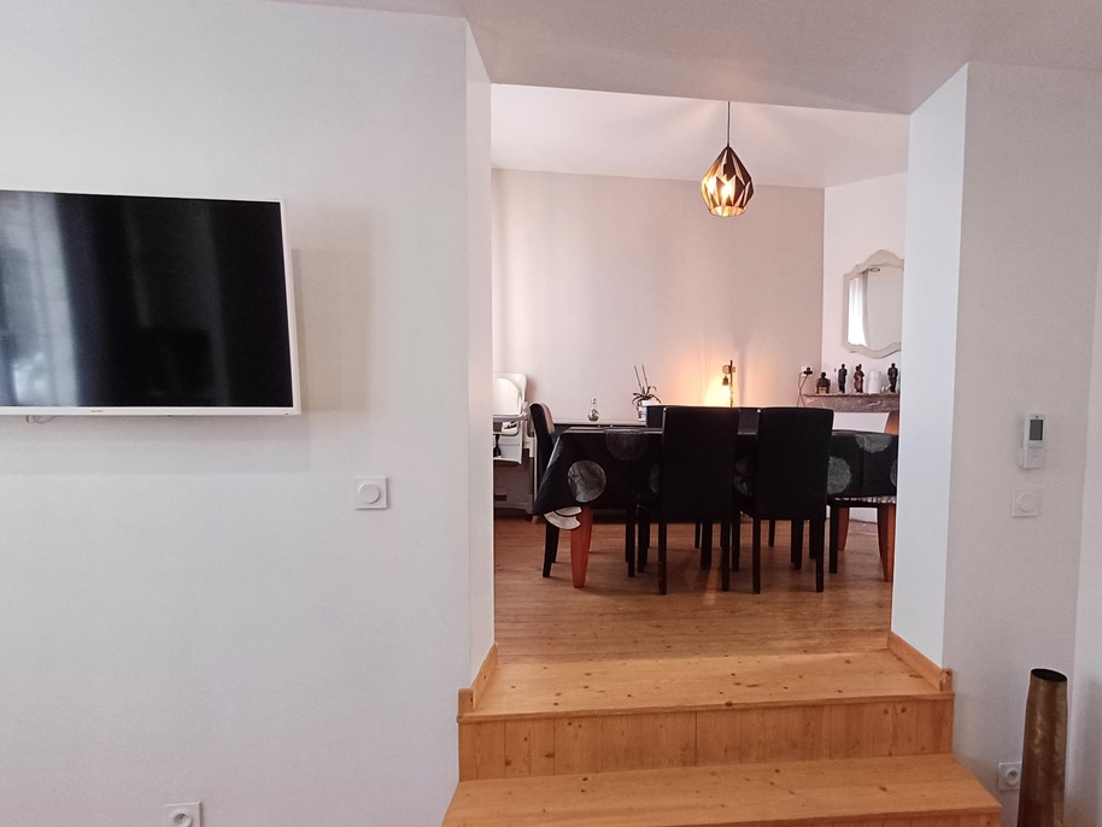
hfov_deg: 77.4
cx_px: 698
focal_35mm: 21
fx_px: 669
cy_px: 445
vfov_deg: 63.4
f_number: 2.2
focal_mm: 1.64
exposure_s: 1/50
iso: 200
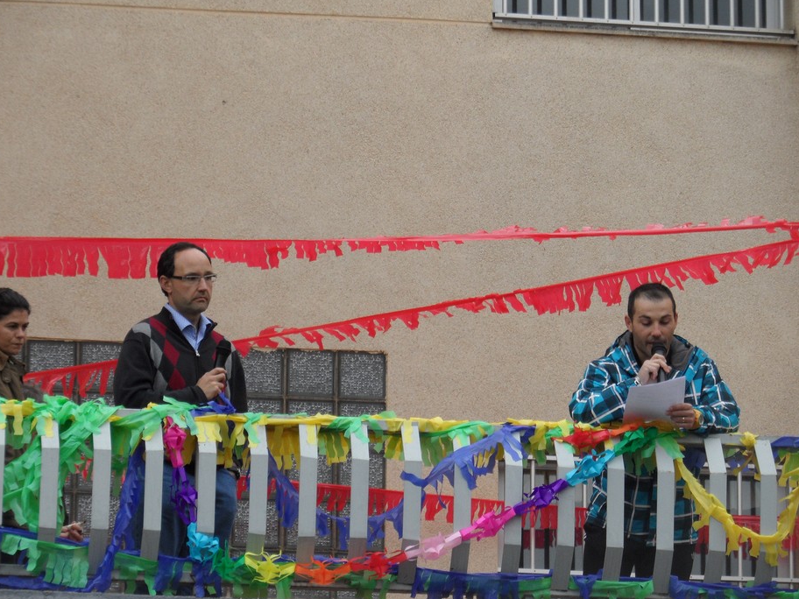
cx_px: 383
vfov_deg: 7.4
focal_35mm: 202
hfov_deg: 9.8
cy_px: 317
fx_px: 4663
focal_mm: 29.7
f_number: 4.4
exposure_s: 1/125
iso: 100
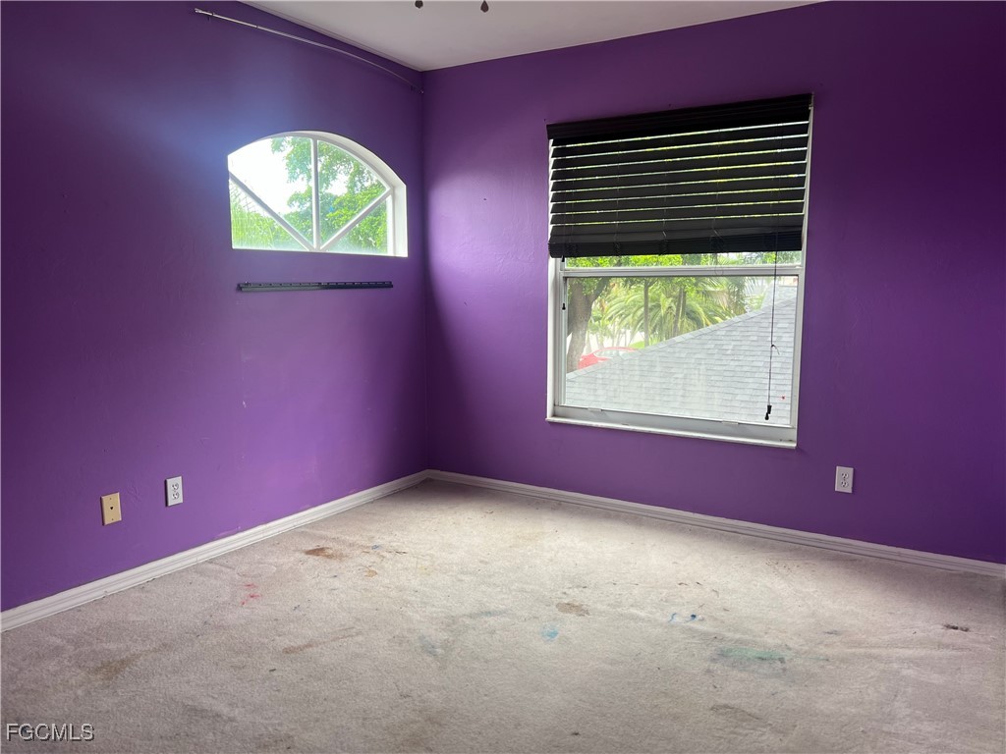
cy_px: 377
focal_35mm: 26
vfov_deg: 53.1
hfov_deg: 67.3
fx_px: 756
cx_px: 503
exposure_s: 1/121
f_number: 1.5
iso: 80
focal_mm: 5.7
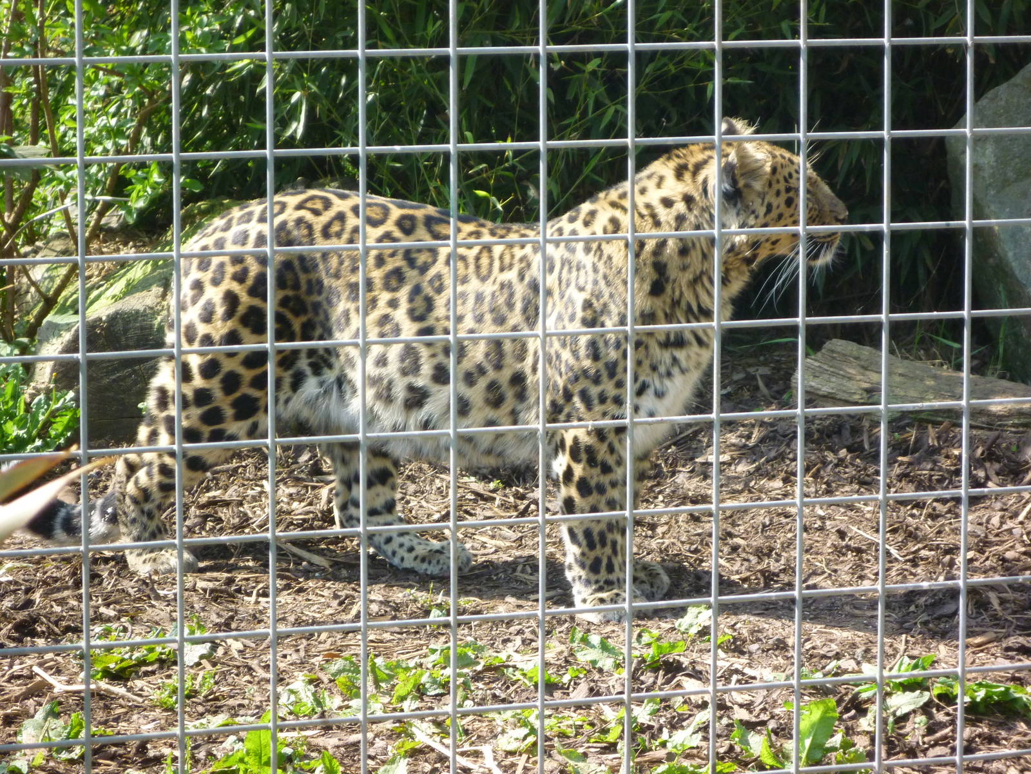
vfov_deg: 10.2
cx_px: 516
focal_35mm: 145
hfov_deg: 13.6
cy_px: 387
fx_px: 4319
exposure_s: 1/125
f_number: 5.9
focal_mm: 26
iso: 200
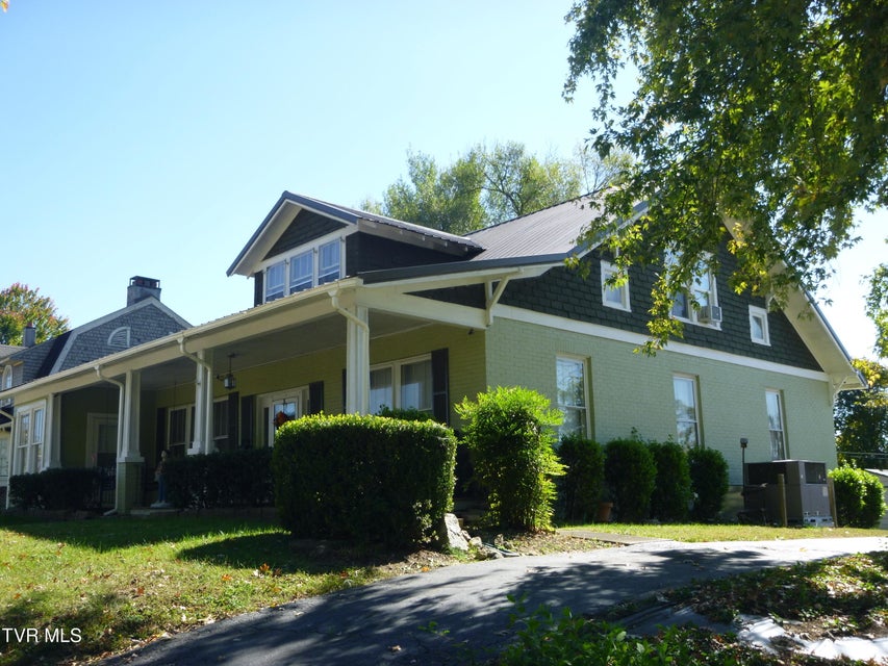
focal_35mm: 36
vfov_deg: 39.7
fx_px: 924
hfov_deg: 51.3
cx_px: 444
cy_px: 333
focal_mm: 6.4
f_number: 4.4
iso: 100
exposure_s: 1/160
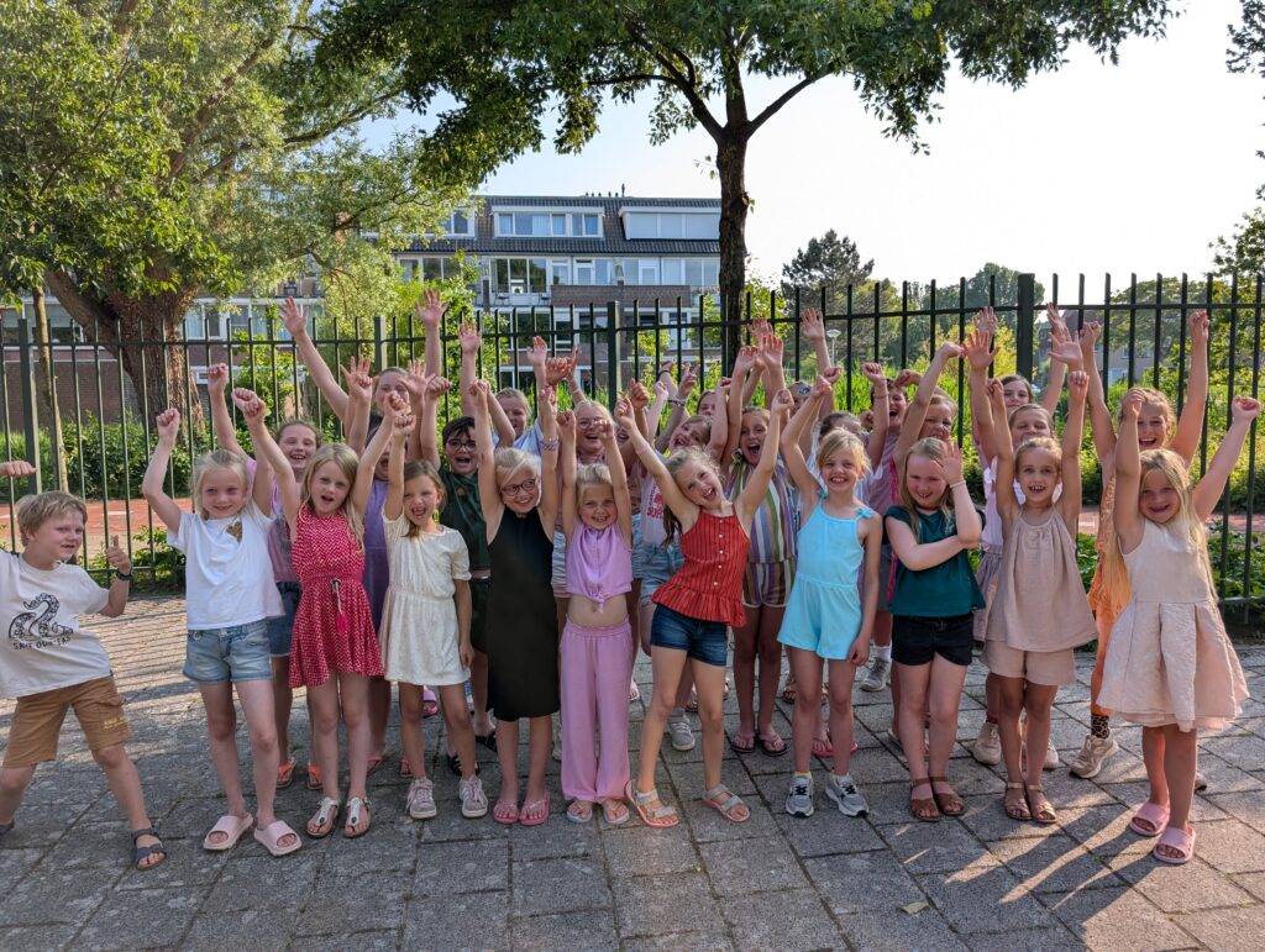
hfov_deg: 71.5
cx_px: 632
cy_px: 476
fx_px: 878
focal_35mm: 24
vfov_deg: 56.9
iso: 17
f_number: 1.68
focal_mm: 6.9
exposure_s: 1/559
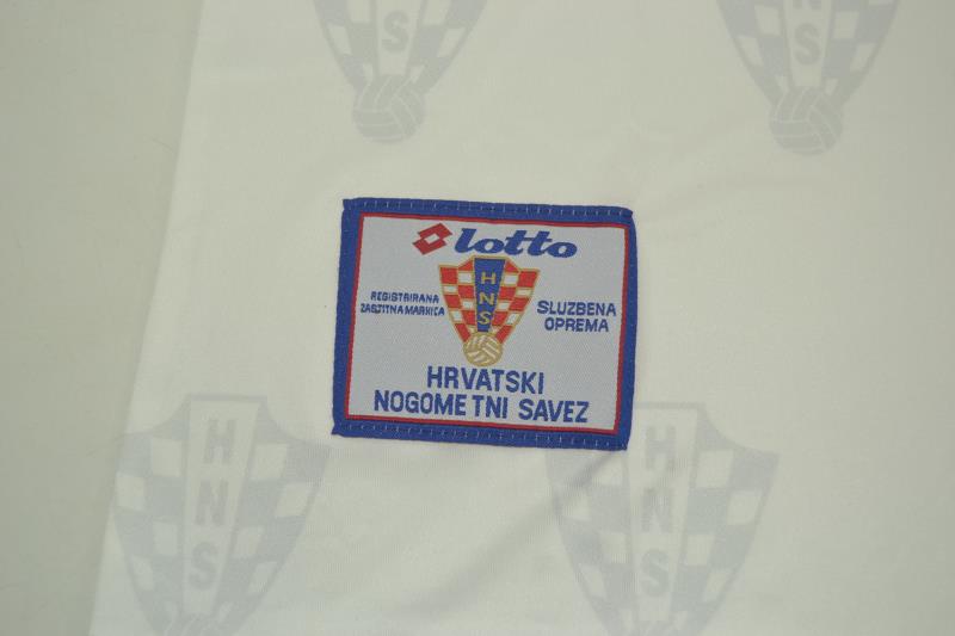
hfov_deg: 41.1
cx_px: 478
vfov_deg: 28.1
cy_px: 318
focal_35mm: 48
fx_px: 1273
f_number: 5
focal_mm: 32
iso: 200
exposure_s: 1/200
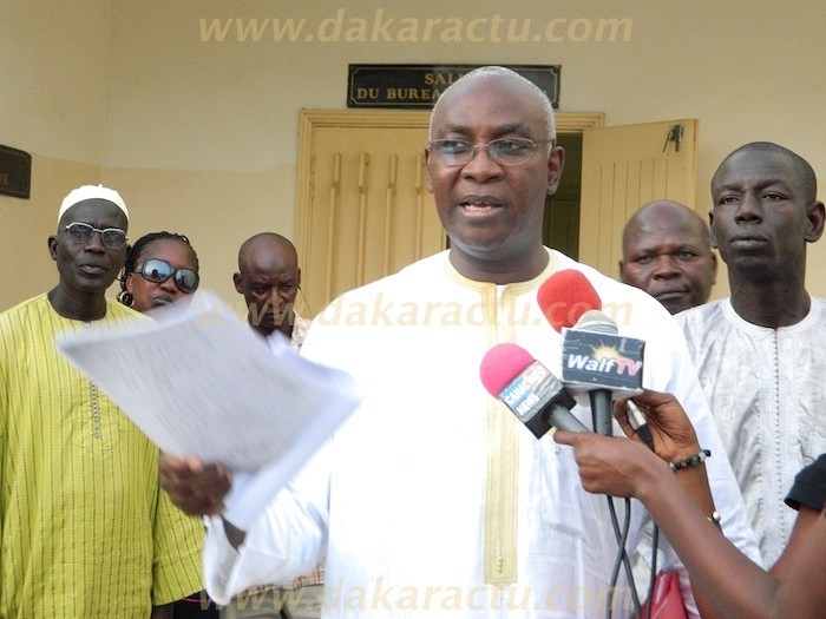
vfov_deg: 21.0
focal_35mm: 70
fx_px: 1670
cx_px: 413
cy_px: 310
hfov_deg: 27.8
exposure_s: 1/20
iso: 400
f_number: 4
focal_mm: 12.6
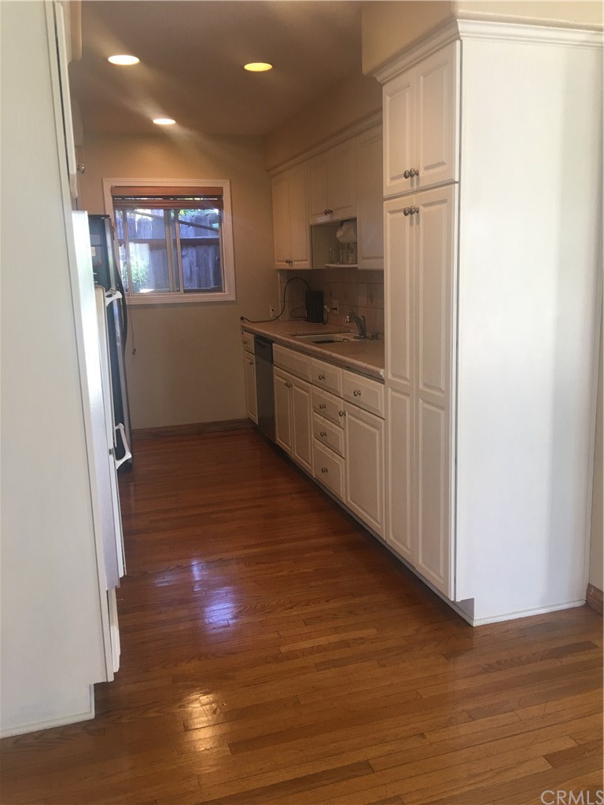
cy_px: 402
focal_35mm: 29
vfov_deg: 61.7
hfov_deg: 48.2
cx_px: 302
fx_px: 675
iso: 25
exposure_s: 1/15
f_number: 2.2
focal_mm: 4.15
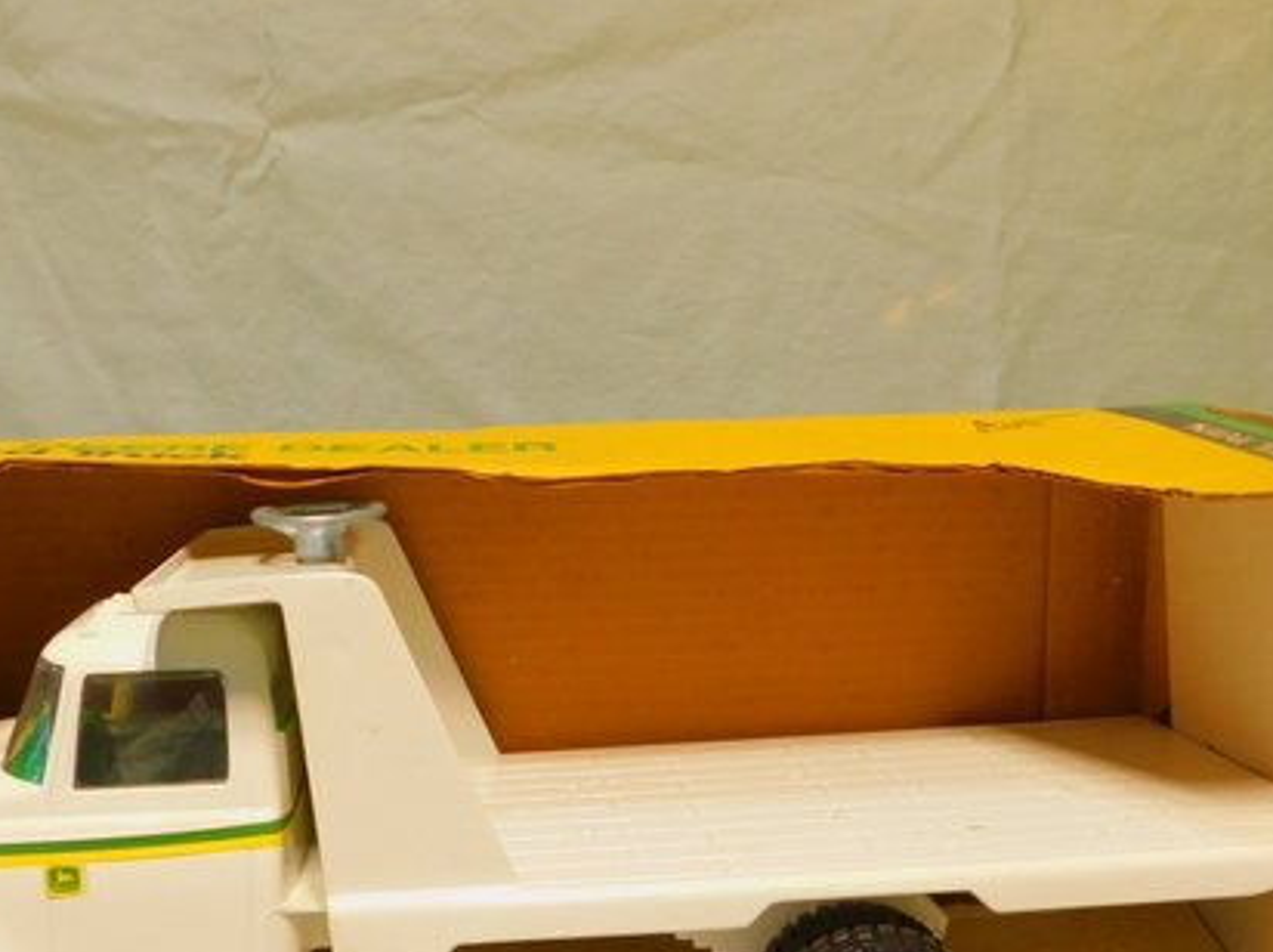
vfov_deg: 31.0
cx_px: 493
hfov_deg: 41.0
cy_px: 694
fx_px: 1690
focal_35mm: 46
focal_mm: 5.3
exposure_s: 1/80
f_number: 3.2
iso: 125
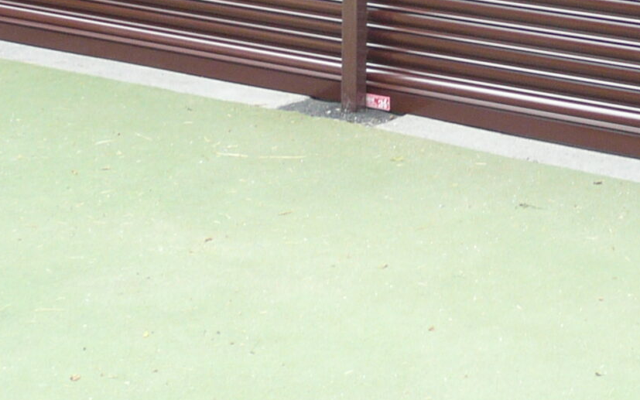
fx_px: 1832
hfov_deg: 19.5
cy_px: -251
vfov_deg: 11.8
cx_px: 576
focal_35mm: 105
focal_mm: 5.2
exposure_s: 1/30
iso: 125
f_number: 3.5
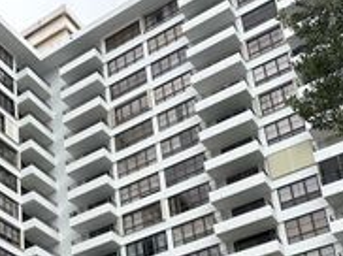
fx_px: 653
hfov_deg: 27.9
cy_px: 310
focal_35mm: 66
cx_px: 11
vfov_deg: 20.7
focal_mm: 6.86
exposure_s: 1/594
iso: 80
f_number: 1.78
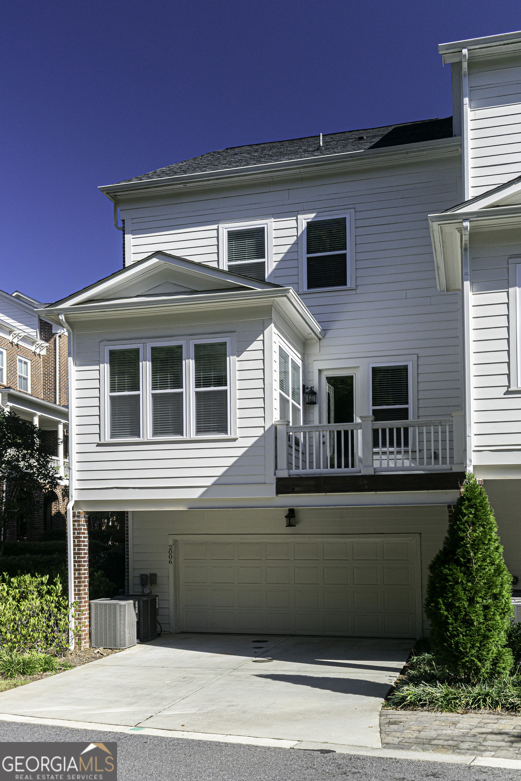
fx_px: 716
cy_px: 390
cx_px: 260
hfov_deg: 40.0
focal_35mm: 33
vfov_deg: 57.2
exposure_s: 1/800
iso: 200
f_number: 8
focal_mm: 22
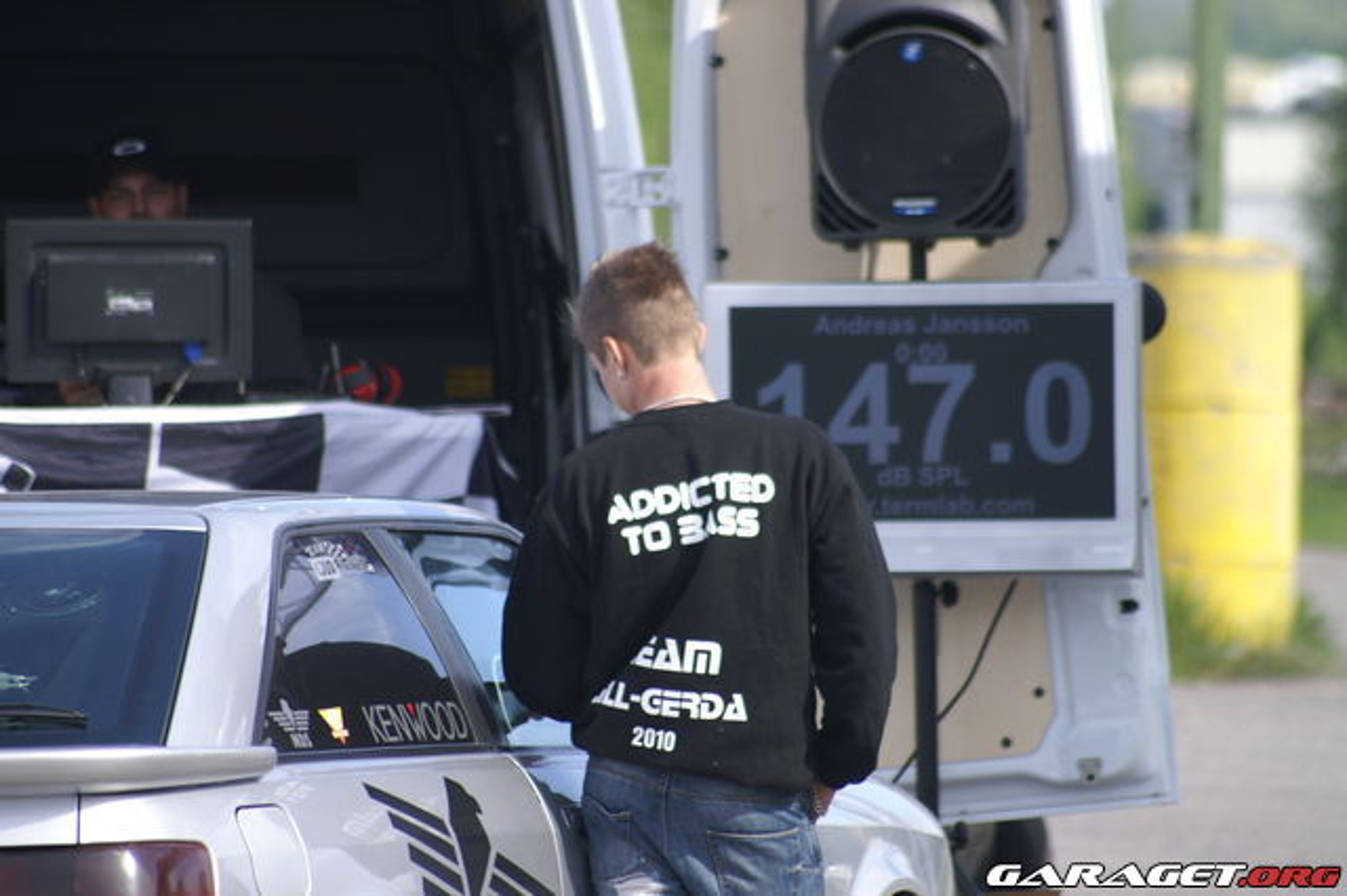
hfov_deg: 4.6
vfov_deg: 3.1
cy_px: 448
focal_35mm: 450
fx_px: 16828
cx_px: 674
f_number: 5.6
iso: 200
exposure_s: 1/500
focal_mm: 300
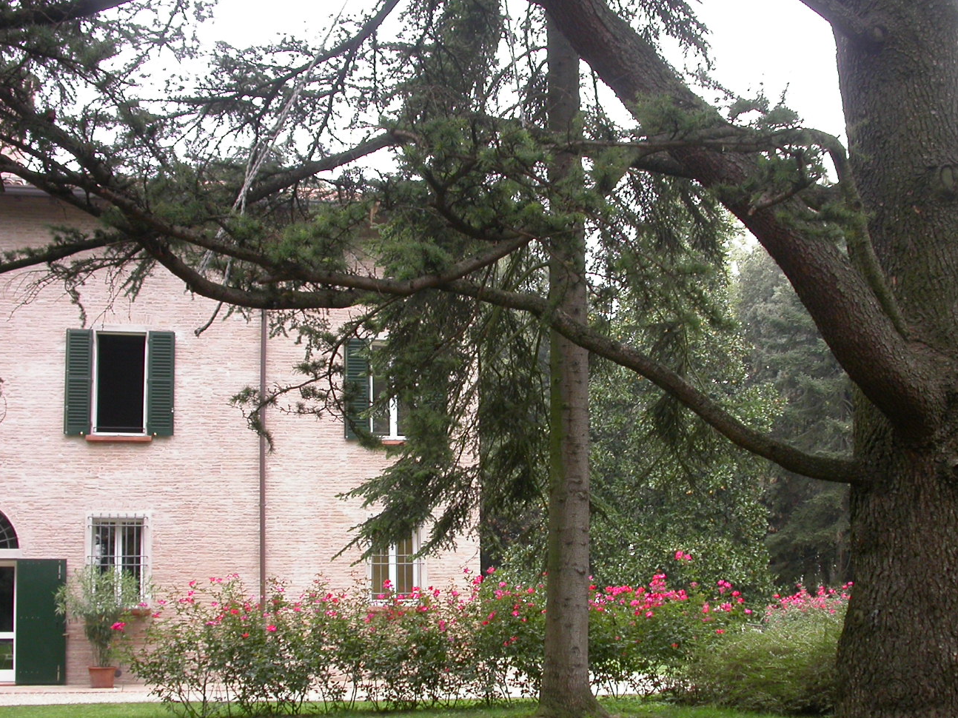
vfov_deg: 30.8
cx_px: 529
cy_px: 432
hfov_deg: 40.4
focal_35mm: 47
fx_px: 1300
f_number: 3.3
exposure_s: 1/61.5
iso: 100
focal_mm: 7.85
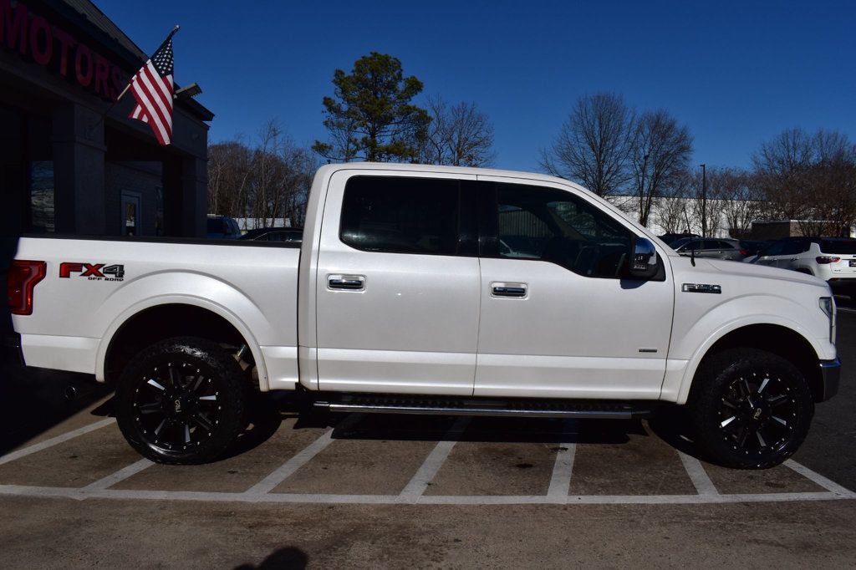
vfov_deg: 47.9
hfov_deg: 67.4
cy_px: 285
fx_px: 642
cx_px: 428
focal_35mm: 27
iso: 200
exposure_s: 1/1250
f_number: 13
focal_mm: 18
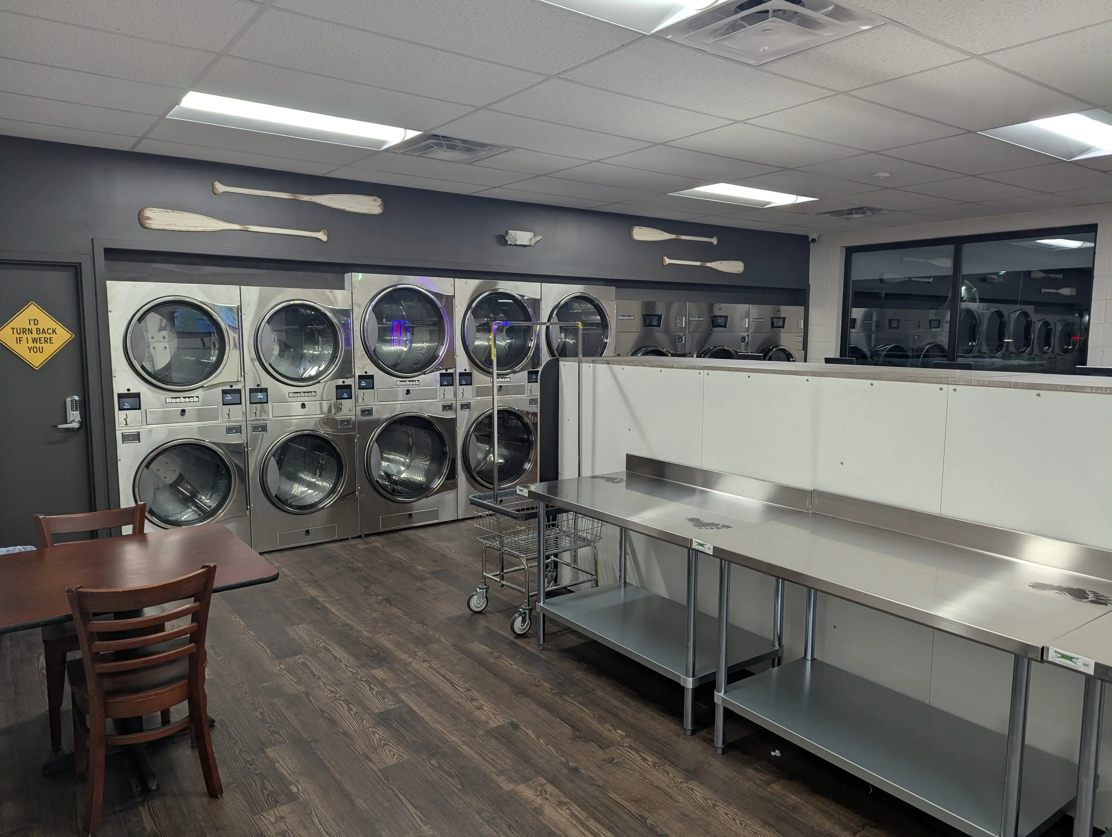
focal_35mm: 24
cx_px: 556
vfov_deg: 56.9
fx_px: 772
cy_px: 418
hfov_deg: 71.5
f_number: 1.85
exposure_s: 1/40.9
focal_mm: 6.81
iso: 41
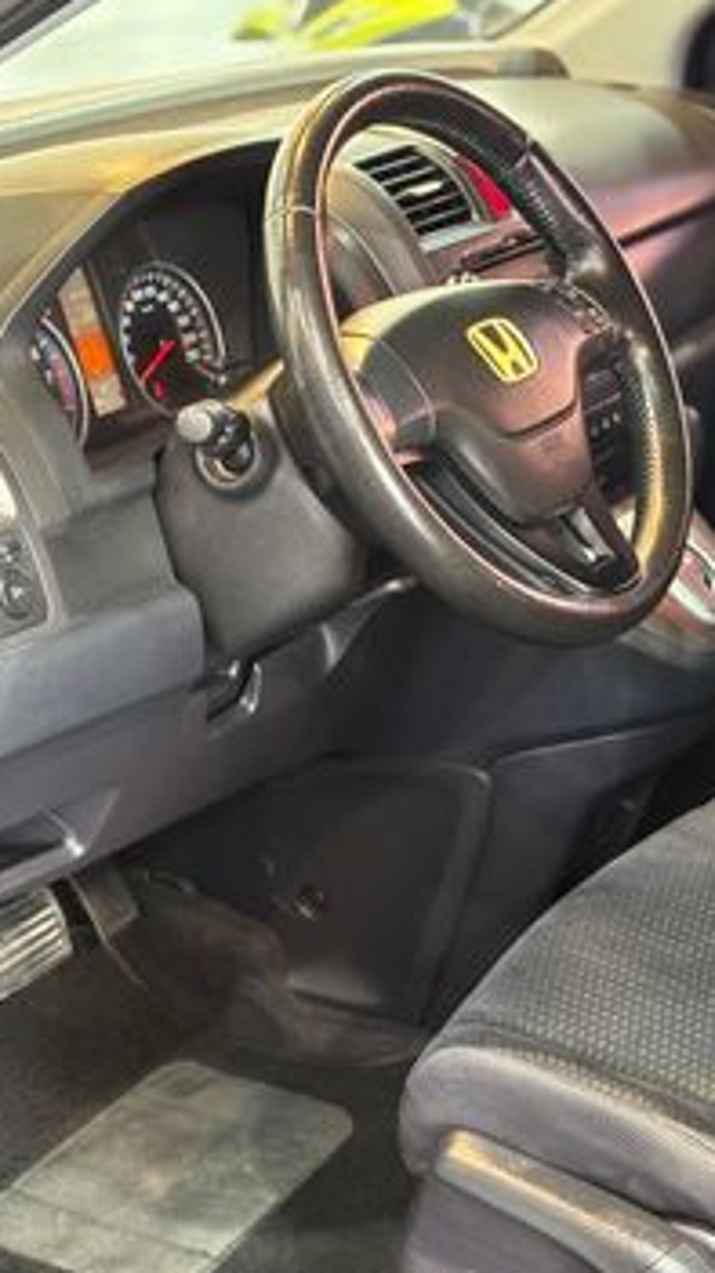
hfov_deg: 15.9
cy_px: 635
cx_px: 305
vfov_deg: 27.9
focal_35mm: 76
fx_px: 2566
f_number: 1.6
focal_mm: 5.96
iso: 200
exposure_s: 1/40
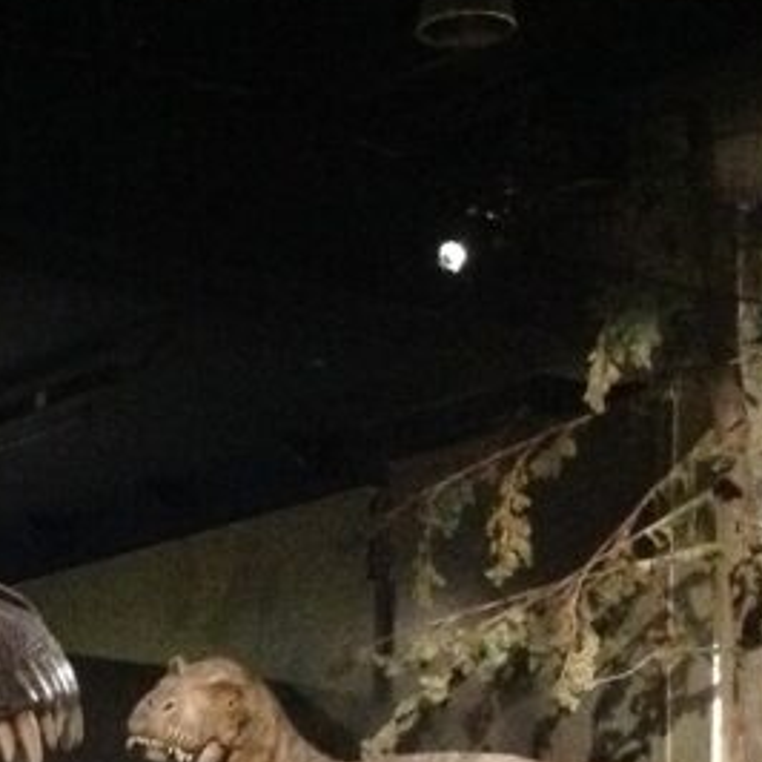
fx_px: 2964
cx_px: -252
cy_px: 915
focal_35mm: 119
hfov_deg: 14.0
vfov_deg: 14.2
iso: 800
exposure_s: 1/15
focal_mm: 4.28
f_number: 2.4
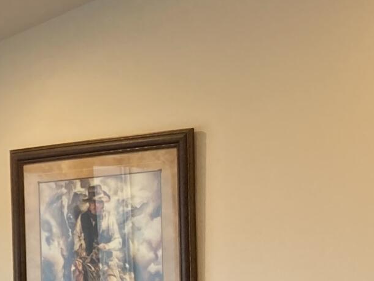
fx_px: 1491
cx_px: -293
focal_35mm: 138
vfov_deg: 10.5
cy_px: 383
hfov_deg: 13.0
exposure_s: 1/60
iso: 50
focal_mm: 3.99
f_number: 1.8
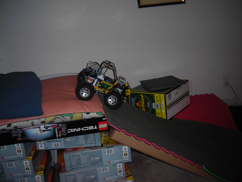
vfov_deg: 37.7
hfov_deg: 49.0
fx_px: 266
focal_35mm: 38
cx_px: 121
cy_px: 91
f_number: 3.2
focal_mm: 6.3
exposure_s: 1/60.1
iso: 50
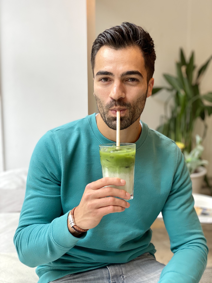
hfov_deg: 28.0
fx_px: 425
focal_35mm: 52
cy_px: 142
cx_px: 106
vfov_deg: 36.8
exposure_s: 1/100
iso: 40
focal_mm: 6
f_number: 2
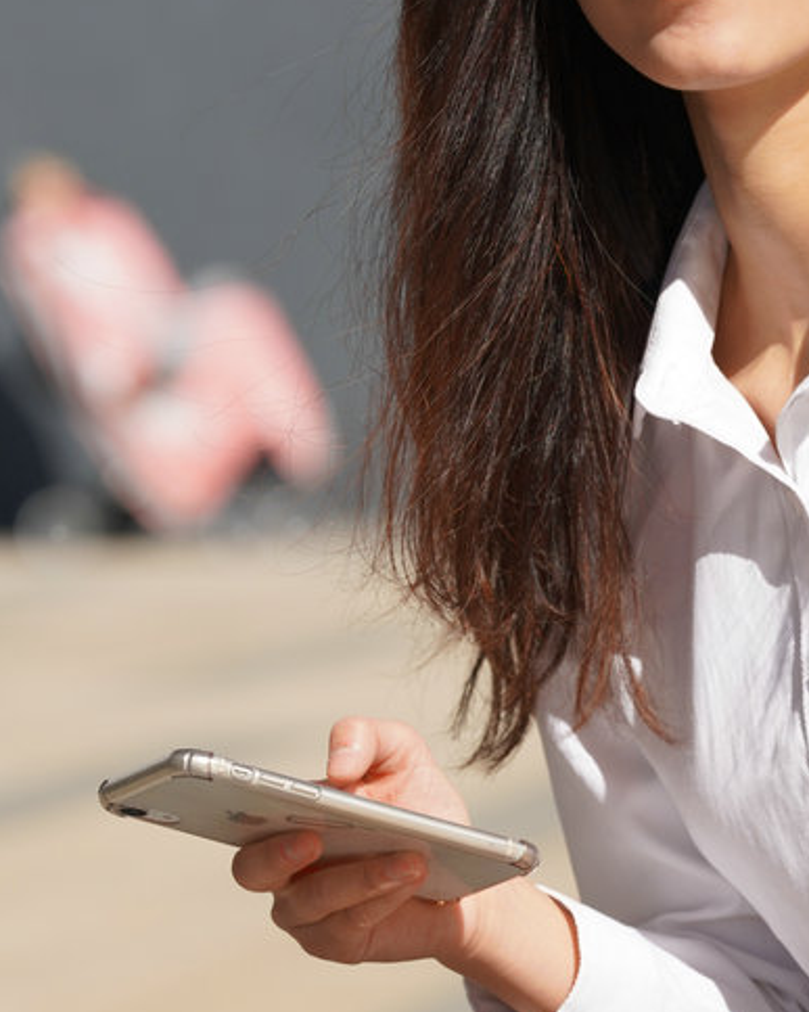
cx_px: 769
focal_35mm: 353
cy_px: 814
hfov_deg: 4.4
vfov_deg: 5.5
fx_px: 10568
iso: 250
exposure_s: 1/1250
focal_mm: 135
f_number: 5.6
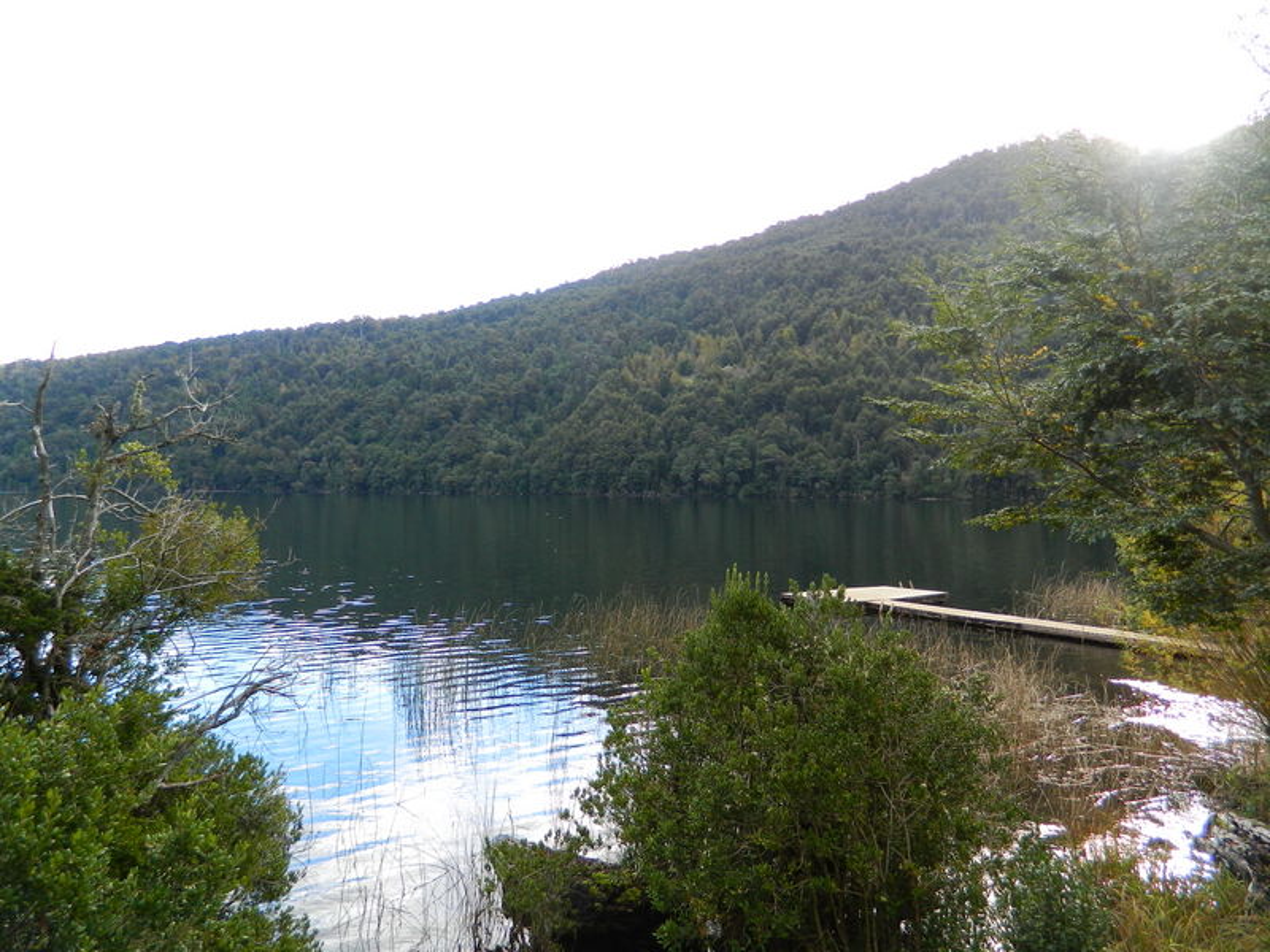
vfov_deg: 54.9
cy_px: 476
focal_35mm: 25
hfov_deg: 69.4
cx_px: 635
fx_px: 917
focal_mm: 4.5
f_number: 3.1
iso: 80
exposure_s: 1/100
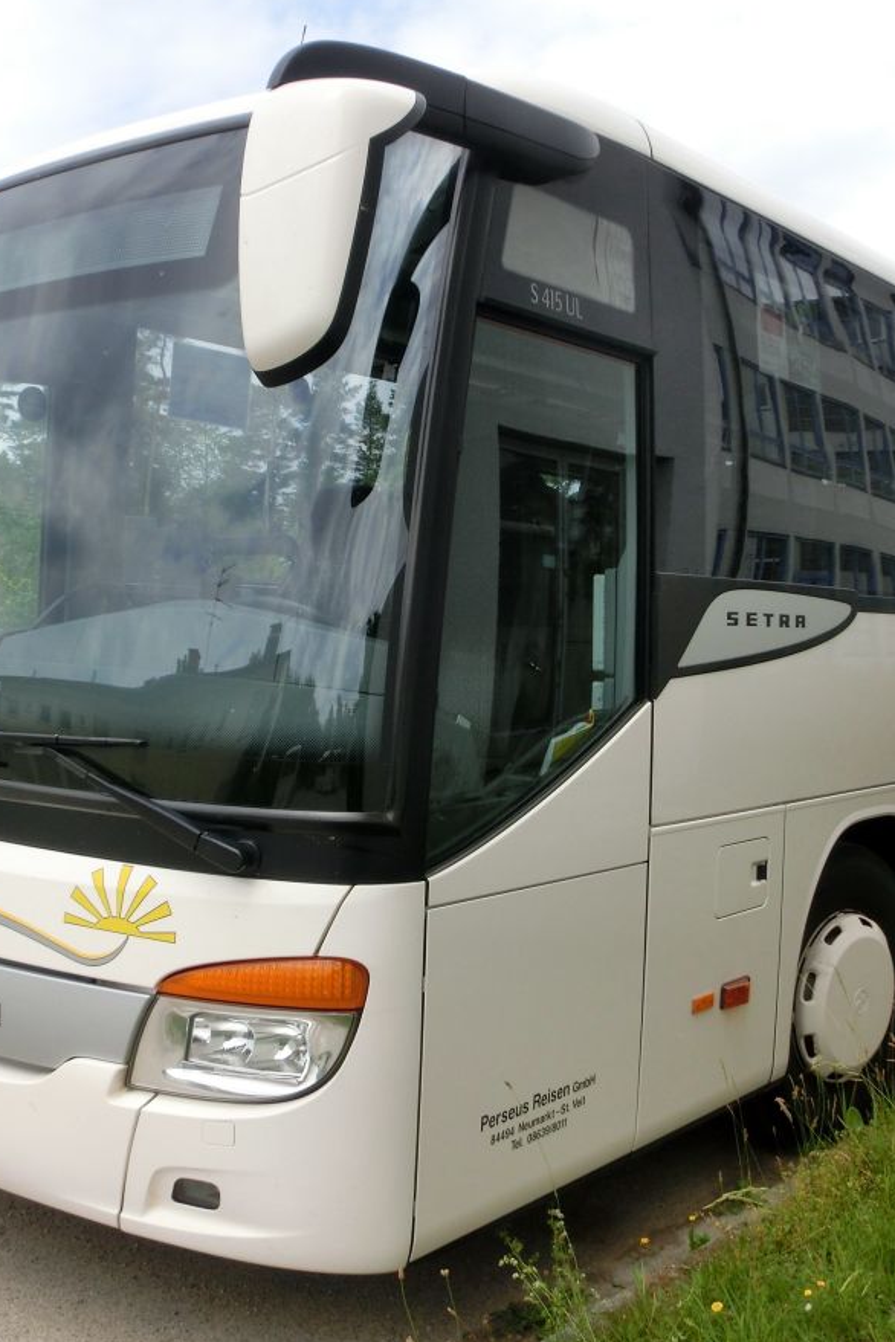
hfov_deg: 38.9
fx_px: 1268
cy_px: 663
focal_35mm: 34
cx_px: 480
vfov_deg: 55.8
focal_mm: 4.24
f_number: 7.9
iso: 80
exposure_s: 1/160
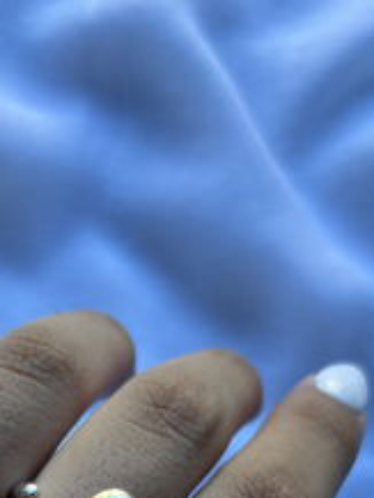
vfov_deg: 26.9
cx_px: 55
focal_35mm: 64
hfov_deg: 22.5
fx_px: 921
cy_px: 593
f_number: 1.6
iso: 32
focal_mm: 5.96
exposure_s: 1/155
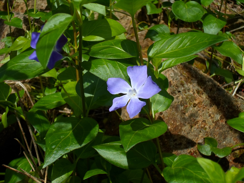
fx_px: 472
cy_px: 92
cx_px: 122
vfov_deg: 21.9
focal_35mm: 67
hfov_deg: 29.0
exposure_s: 1/500
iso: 80
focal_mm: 12
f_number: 4.1
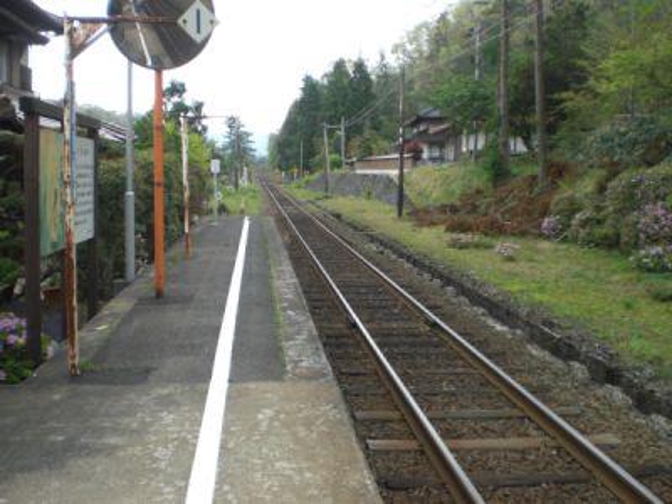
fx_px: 738
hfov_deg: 49.0
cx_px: 336
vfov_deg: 37.7
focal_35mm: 38
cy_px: 252
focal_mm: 6.3
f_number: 3.1
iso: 100
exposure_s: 1/50
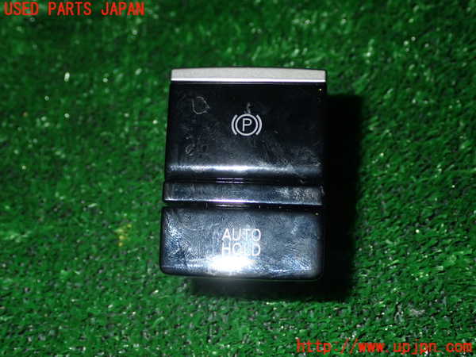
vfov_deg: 29.1
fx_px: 688
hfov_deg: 38.2
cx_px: 238
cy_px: 178
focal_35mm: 50
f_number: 9
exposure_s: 1/50
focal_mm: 9.01
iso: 250
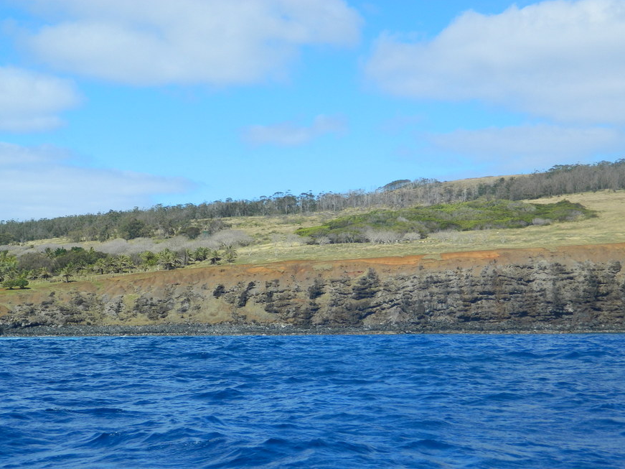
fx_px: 1210
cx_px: 286
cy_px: 275
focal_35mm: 67
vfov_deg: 21.9
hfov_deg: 29.0
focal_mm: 10.2
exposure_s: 1/800
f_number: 3.8
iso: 80
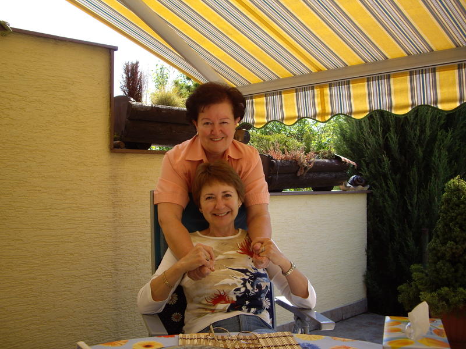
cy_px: 174
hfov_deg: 49.0
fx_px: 512
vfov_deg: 37.7
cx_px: 233
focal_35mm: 38
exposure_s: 1/320
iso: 64
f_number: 2.8
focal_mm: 7.9
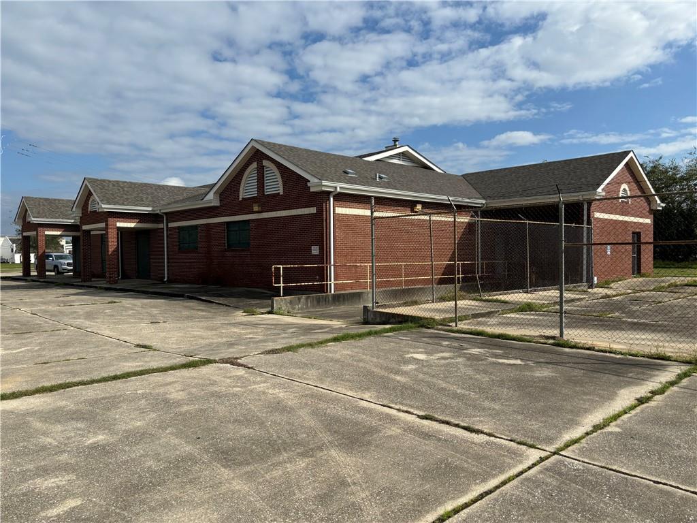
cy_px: 262
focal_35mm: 26
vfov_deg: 53.1
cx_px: 348
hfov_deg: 67.3
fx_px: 524
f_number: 1.6
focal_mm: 5.96
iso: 50
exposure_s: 1/5348
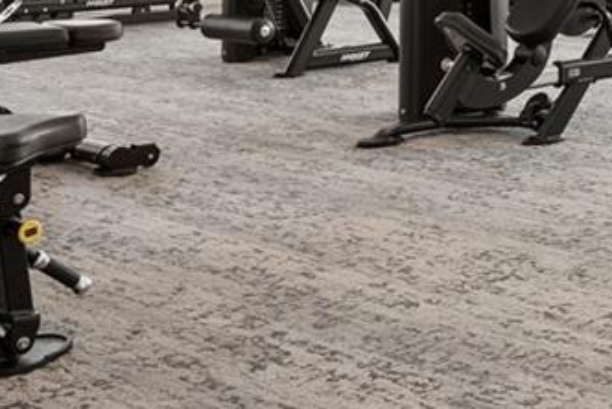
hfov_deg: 22.4
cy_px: -109
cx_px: 831
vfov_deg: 16.4
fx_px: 1351
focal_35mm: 79
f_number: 8
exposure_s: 1/6
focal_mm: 16.5
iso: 100
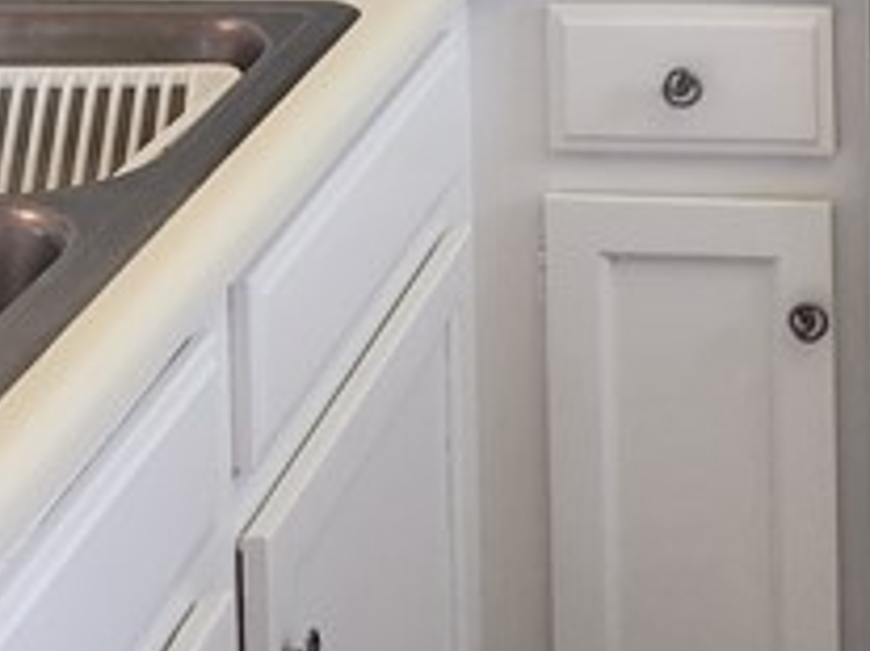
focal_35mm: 114
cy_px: -580
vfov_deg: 11.8
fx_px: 2863
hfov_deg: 17.0
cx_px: 773
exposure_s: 1/120
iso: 160
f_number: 1.8
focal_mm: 5.4
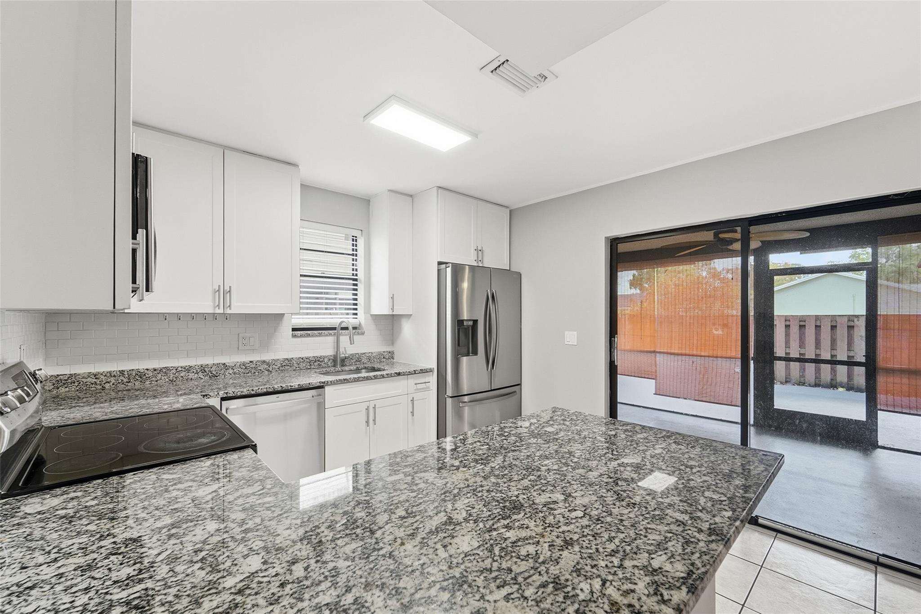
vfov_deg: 81.2
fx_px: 358
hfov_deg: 104.3
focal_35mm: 14
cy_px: 307
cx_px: 460
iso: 400
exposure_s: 1/320
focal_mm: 14
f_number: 9
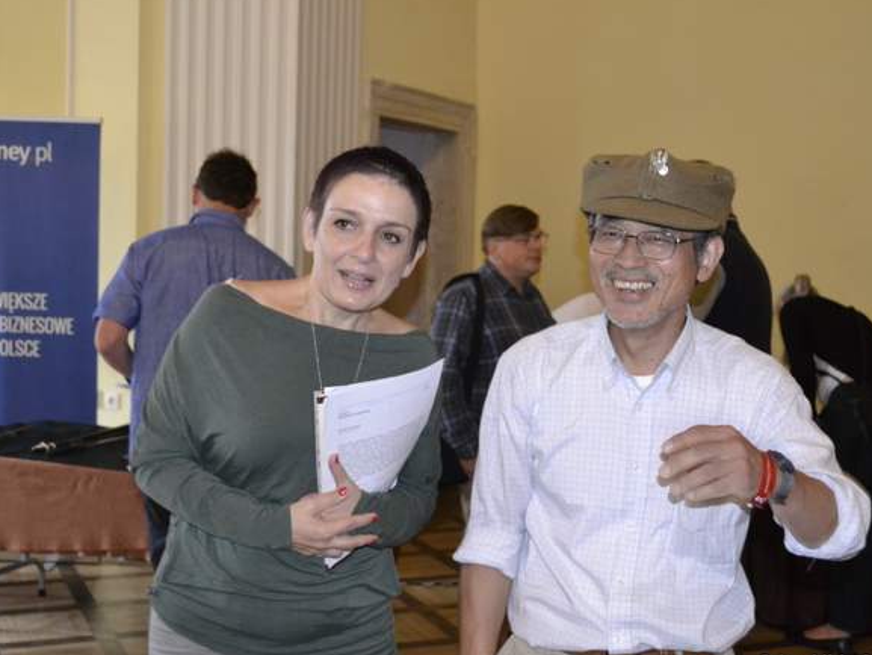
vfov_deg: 30.3
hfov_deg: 39.6
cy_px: 296
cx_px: 382
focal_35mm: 48
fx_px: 1209
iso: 2200
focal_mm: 24
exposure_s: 1/60
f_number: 4
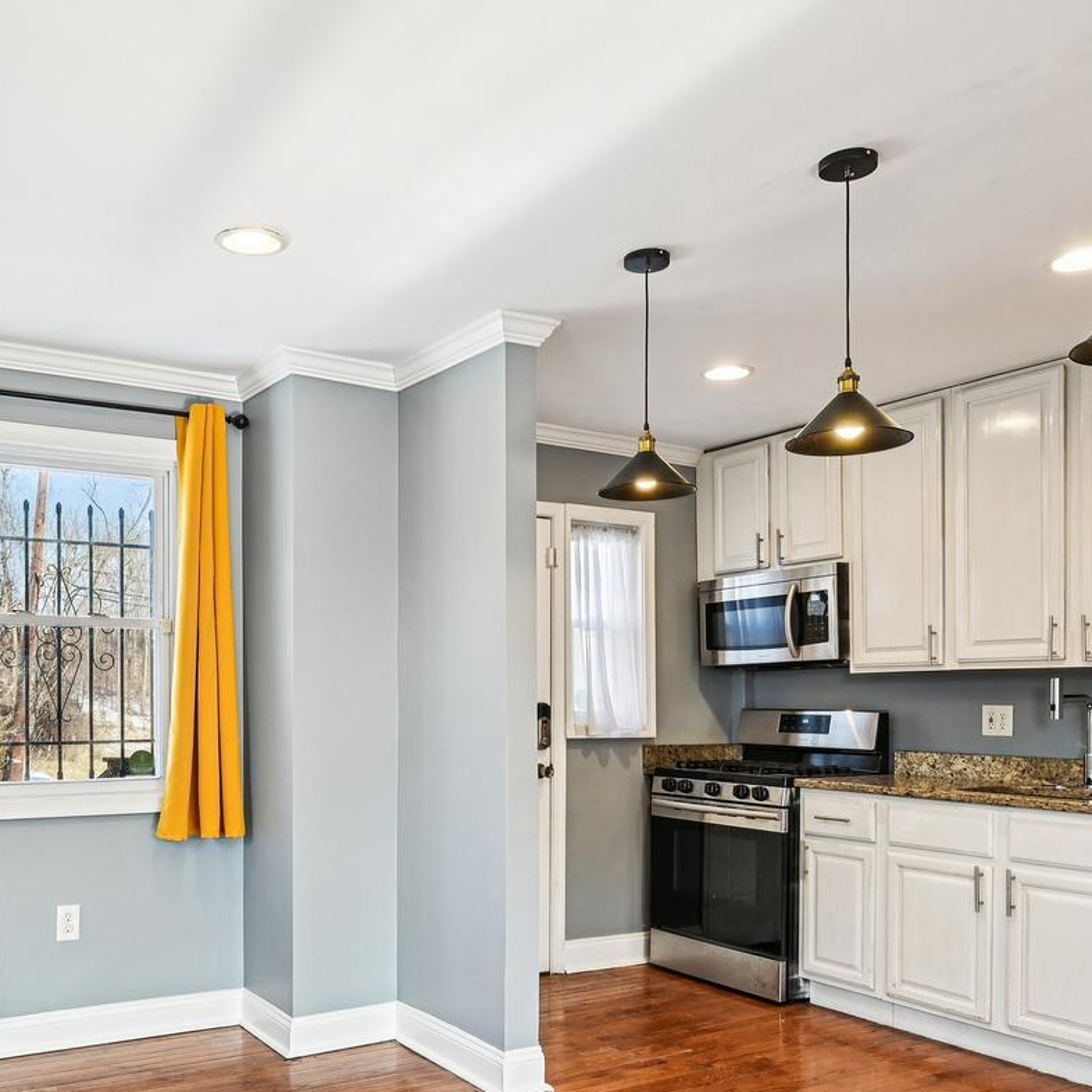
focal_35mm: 31
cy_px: 693
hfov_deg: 51.6
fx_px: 1106
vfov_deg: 51.9
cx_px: 372
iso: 100
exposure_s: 1/15
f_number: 8
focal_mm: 14
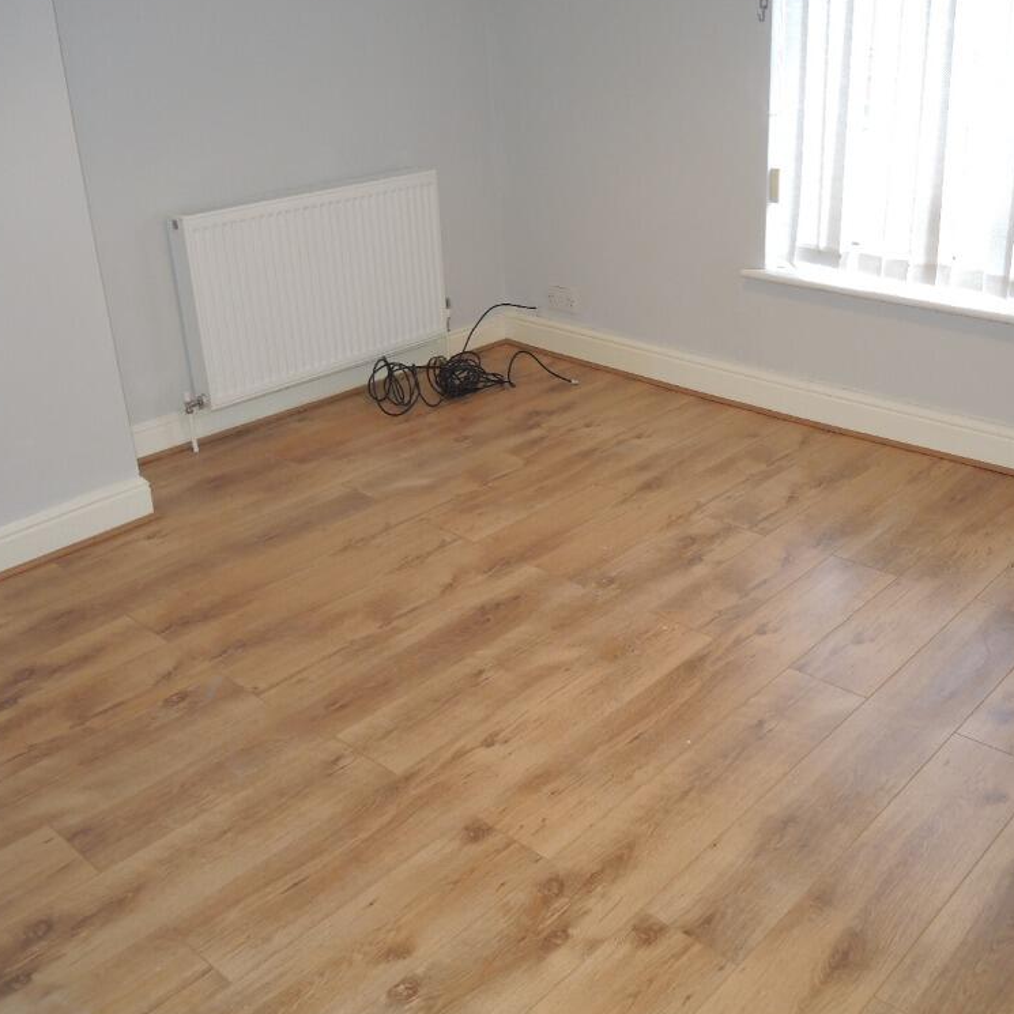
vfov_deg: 48.4
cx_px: 614
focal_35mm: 34
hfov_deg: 48.1
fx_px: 1127
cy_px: 502
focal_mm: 6
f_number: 2
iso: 360
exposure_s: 1/40
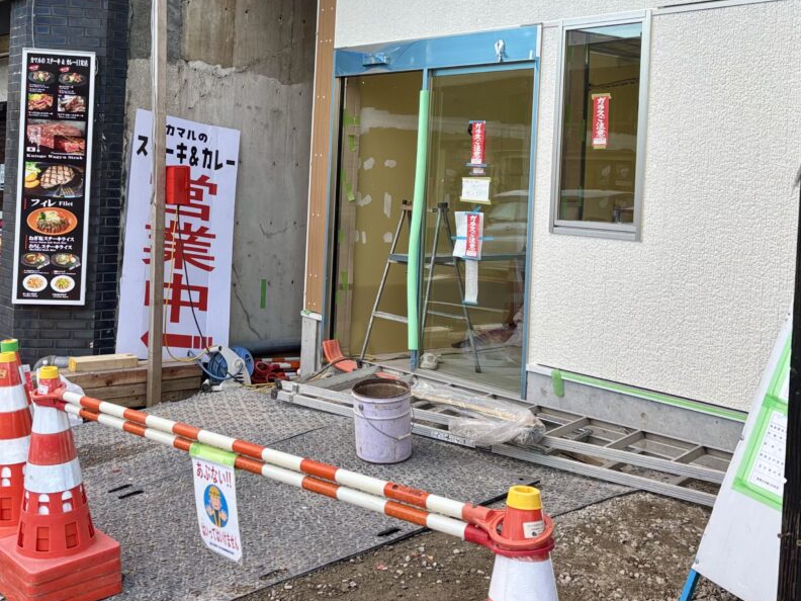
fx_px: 972
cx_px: 259
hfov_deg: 44.1
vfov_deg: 33.8
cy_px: 169
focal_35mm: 42
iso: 50
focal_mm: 5.96
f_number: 1.6
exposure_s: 1/100
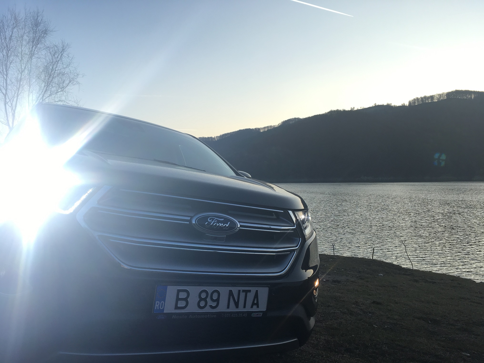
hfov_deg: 61.7
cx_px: 242
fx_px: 405
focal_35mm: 29
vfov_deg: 48.2
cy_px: 182
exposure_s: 1/472
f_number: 2.2
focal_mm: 4.15
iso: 25
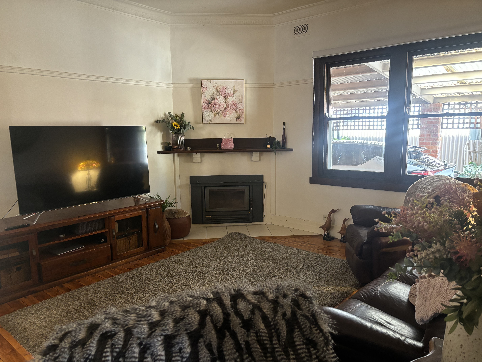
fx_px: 362
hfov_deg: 67.3
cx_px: 241
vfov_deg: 53.1
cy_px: 181
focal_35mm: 26
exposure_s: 1/50
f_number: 1.6
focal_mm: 5.96
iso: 400
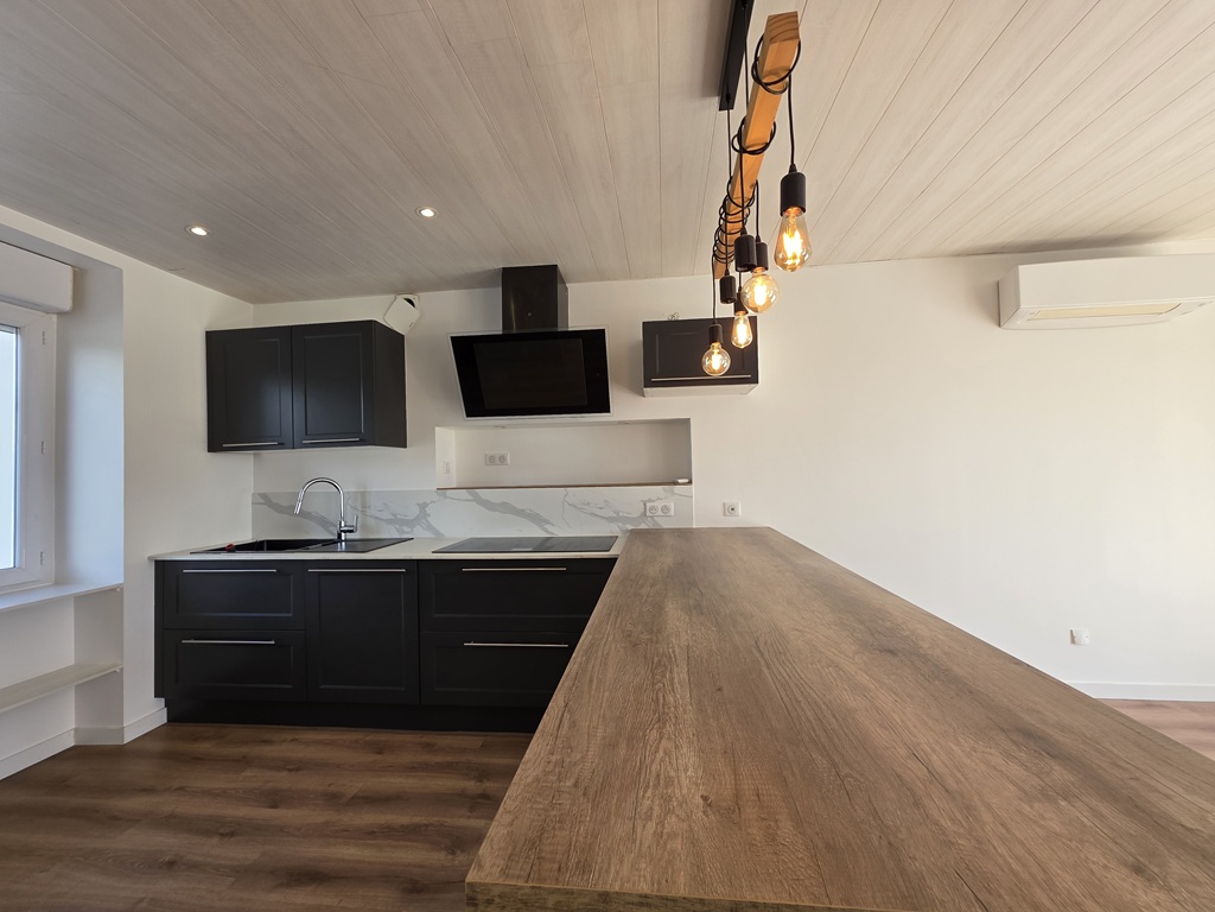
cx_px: 608
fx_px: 456
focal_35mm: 13
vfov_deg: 89.9
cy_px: 456
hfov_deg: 106.2
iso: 25
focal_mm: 2.2
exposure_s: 1/100
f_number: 1.9
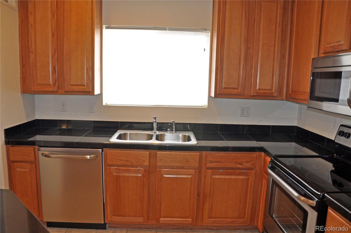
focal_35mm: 27
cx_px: 176
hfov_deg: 67.5
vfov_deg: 47.8
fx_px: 263
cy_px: 116
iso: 640
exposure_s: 1/125
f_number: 3.5
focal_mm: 18
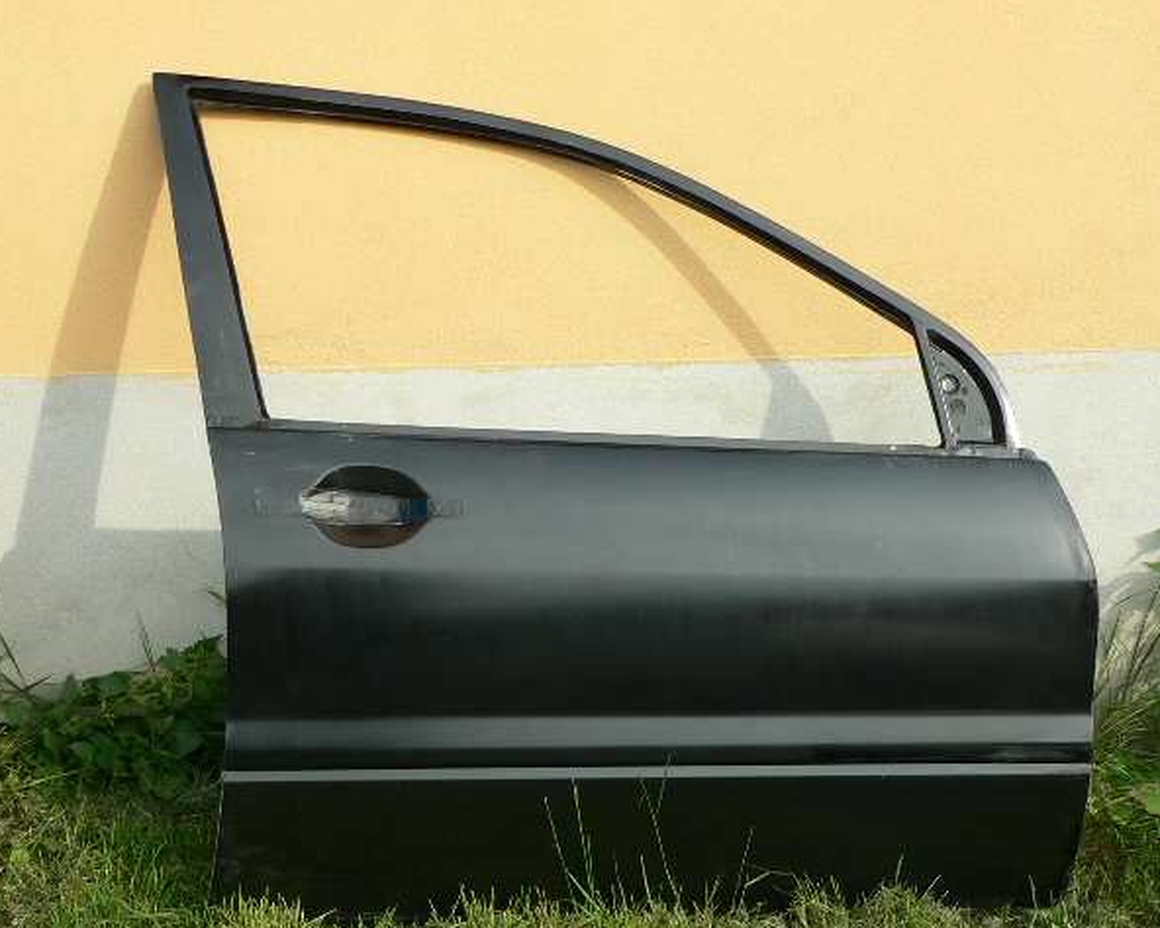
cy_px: 468
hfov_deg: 32.5
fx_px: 1992
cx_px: 615
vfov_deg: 26.2
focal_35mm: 58
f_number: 4
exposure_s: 1/160
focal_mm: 7.2
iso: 80
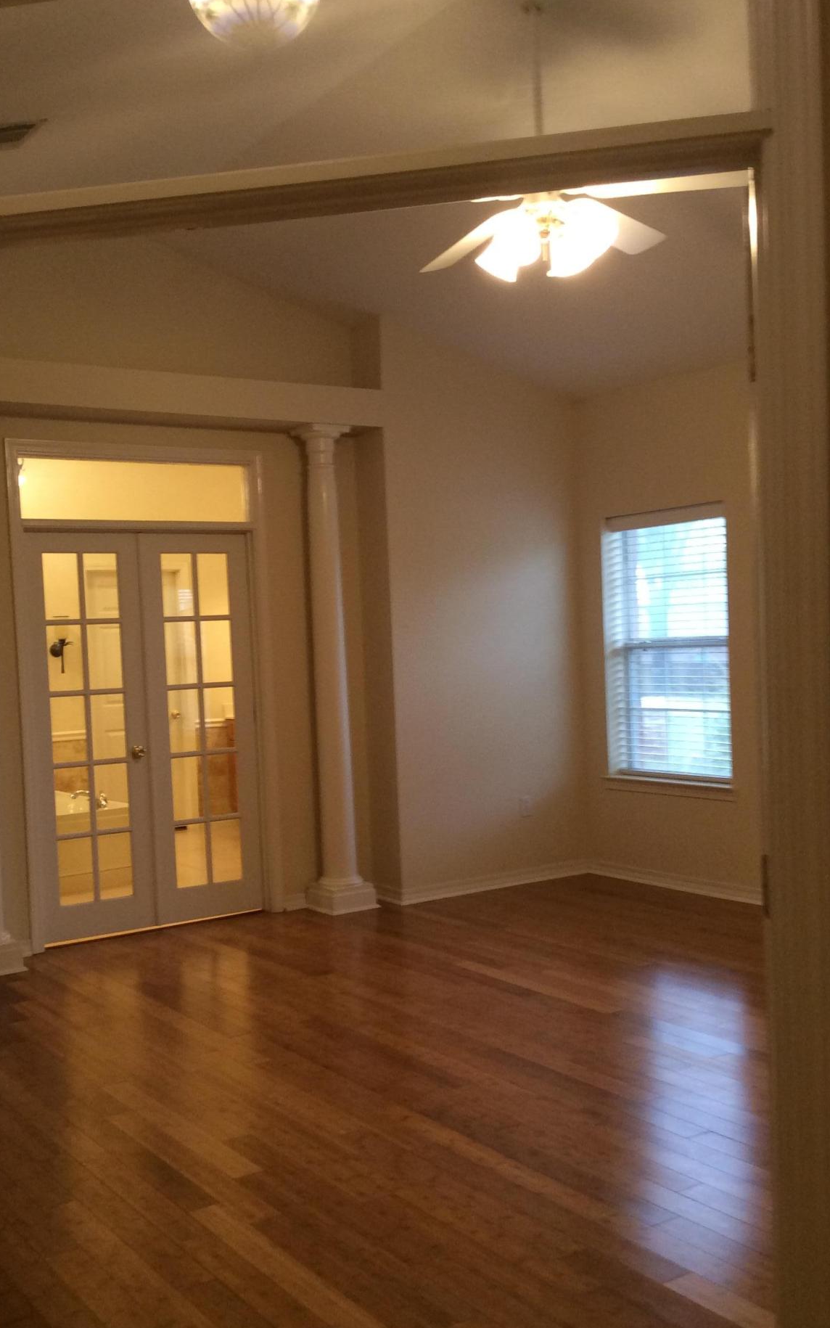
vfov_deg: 52.7
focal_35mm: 37
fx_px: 1339
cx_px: 351
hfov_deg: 34.4
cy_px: 700
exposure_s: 1/24
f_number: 2.4
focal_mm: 3.3
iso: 100
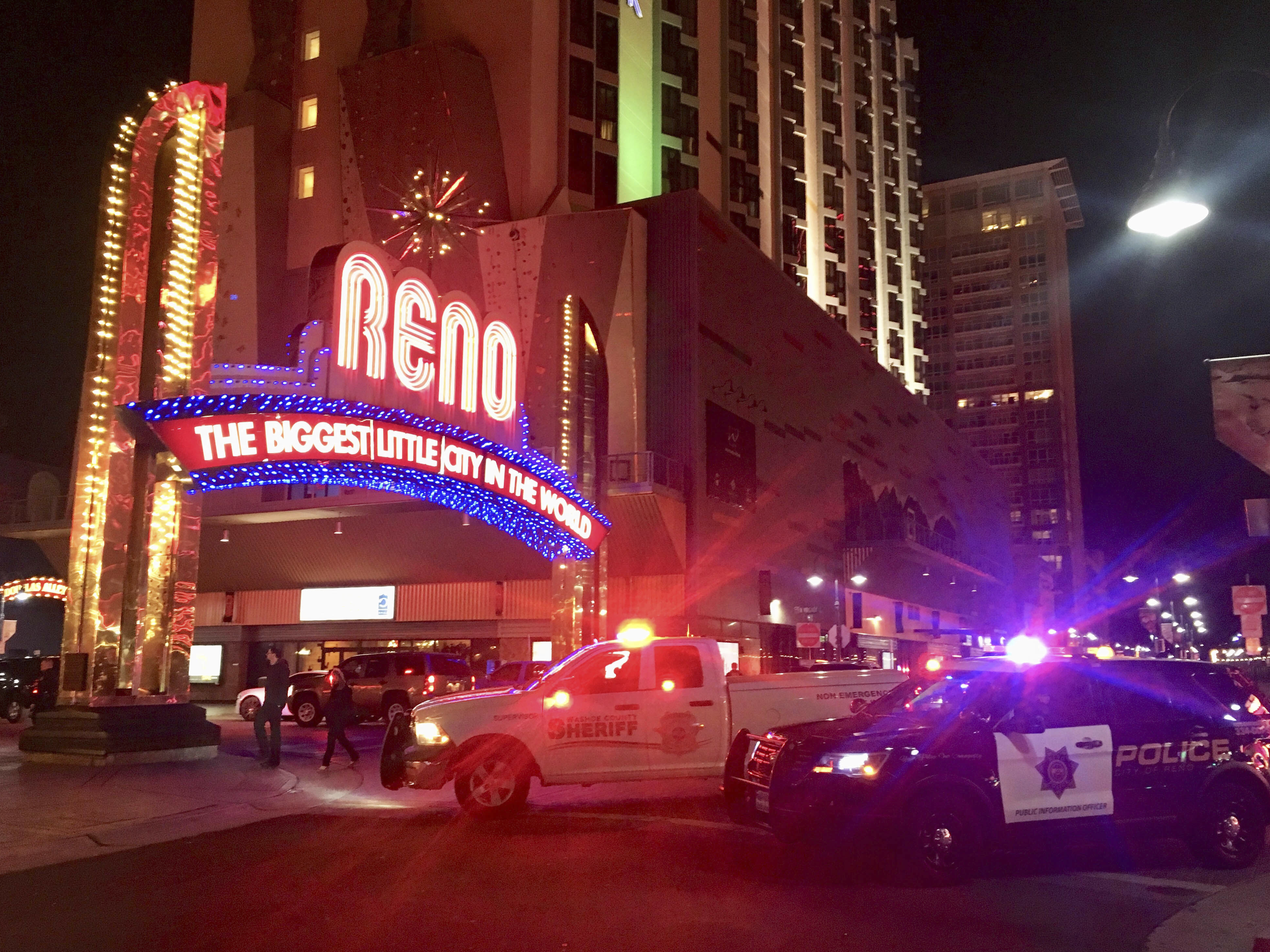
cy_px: 492
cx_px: 639
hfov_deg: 60.0
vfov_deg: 46.8
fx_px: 1101
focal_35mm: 30
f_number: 2.2
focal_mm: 4.15
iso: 200
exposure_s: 1/17
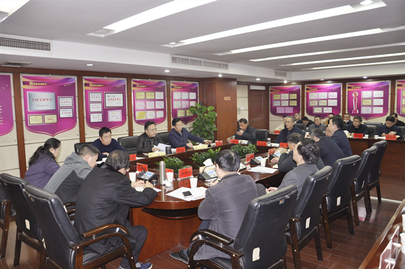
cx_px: 202
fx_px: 303
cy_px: 134
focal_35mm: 27
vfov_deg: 47.8
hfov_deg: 67.5
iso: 500
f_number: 3.5
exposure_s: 1/30
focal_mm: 18
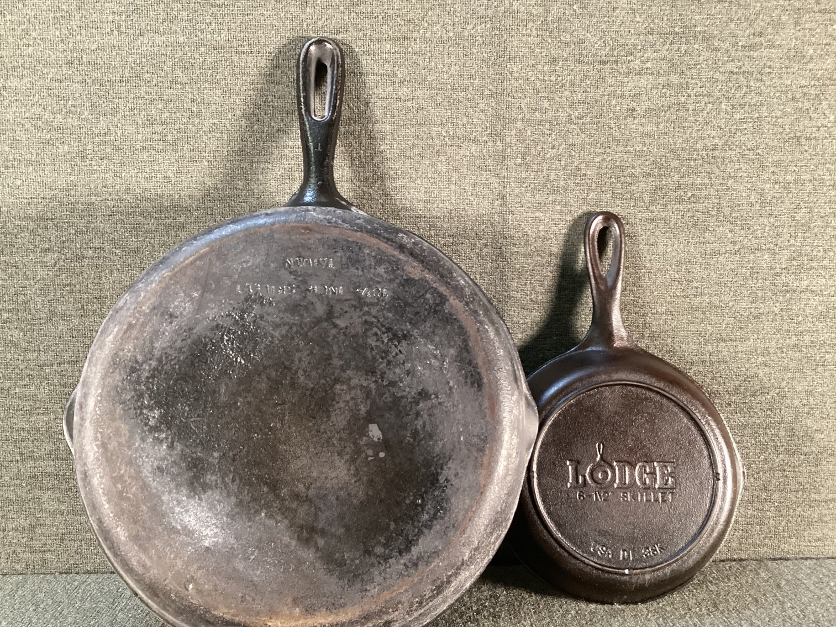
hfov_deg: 58.3
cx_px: 418
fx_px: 749
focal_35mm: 31
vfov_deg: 45.4
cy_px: 314
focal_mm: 3.3
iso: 320
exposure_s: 1/40
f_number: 2.4
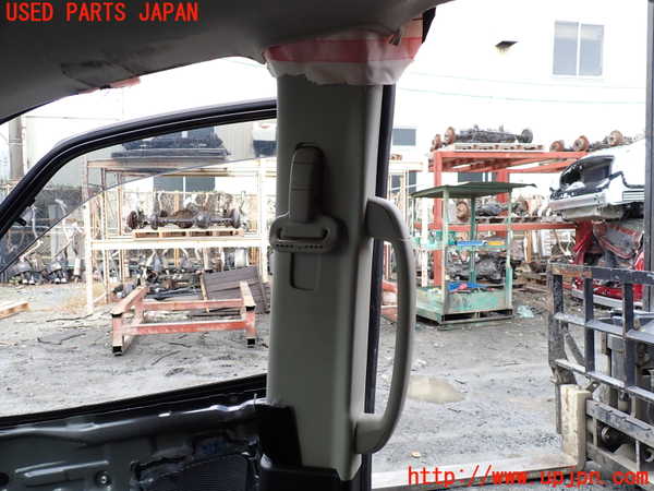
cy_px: 246
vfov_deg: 54.9
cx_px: 327
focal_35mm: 25
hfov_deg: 69.4
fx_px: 472
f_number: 2.8
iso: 100
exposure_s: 1/100
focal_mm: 4.5
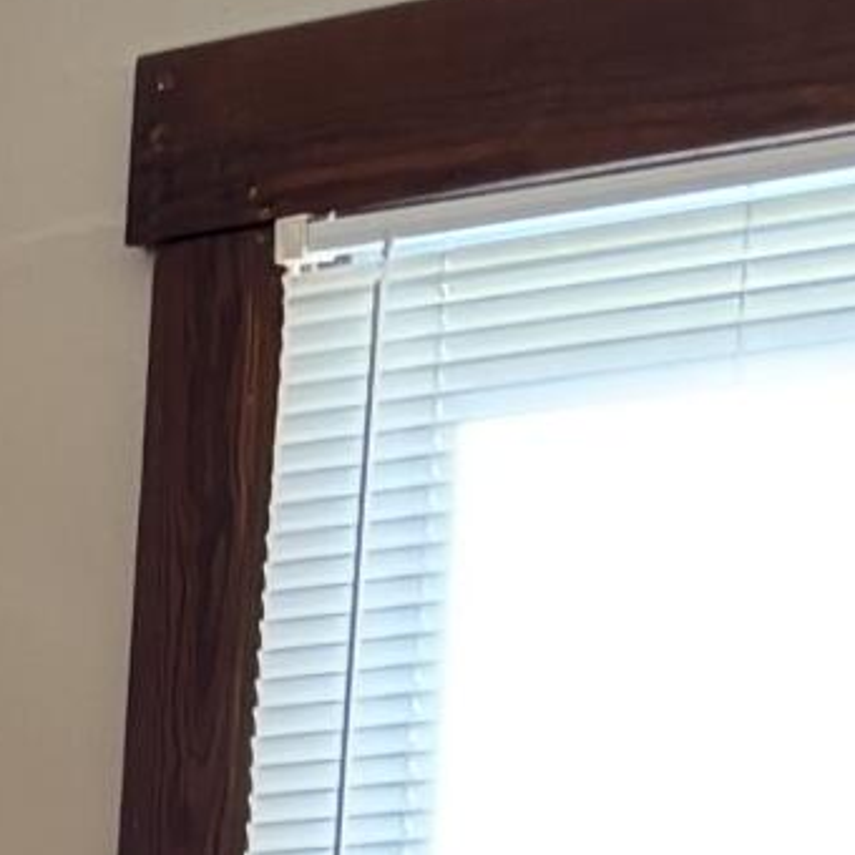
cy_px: 1987
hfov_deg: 6.7
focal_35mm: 203
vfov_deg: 8.0
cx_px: -2643
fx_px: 5673
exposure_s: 1/60
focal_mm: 5.96
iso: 80
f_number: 1.6
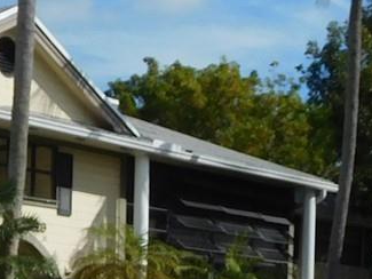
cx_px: 65
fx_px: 1322
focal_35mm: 123
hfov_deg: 15.9
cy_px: 539
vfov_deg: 11.1
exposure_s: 1/640
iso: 125
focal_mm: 4.5
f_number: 6.8
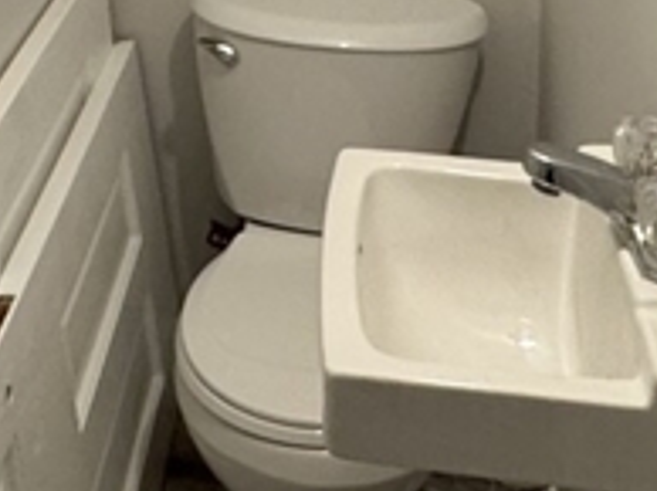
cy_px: -196
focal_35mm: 74
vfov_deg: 18.1
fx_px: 1403
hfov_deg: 25.8
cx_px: 112
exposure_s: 1/120
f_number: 2.2
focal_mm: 2.22
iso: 250
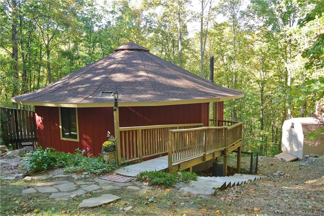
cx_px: 162
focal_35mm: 27
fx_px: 243
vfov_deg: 48.0
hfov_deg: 67.4
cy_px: 108
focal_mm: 10
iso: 200
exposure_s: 1/60
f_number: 4.5
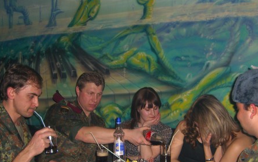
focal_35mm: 54
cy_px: 127
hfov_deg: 37.5
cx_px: 137
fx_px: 380
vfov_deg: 23.7
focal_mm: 7.9
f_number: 2.8
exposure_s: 1/60
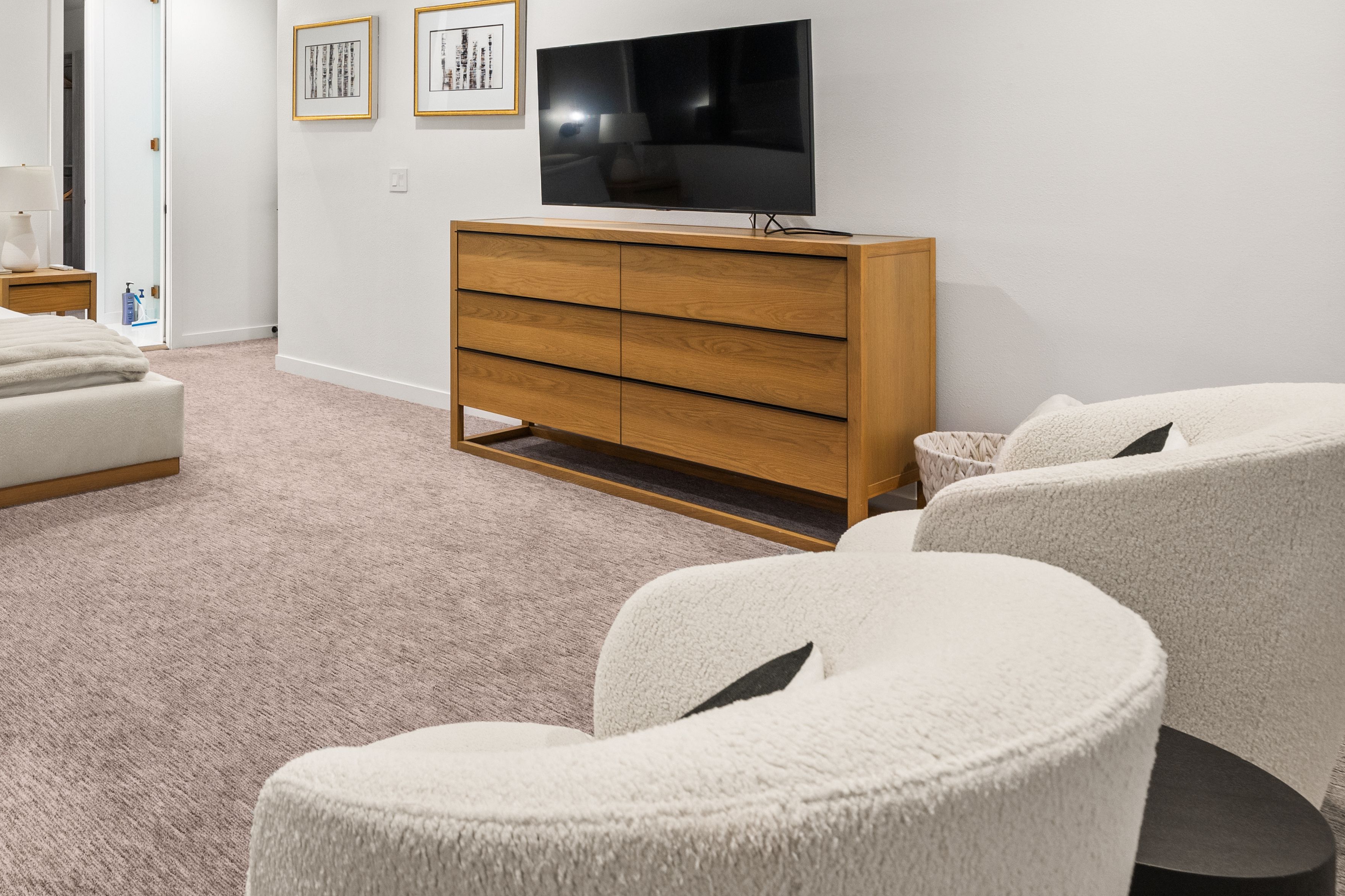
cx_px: 202
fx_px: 1083
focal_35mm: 29
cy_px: 152
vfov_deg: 42.5
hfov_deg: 57.1
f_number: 7.1
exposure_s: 1/1.67
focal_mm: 17
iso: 640
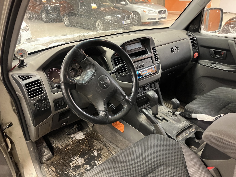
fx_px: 191
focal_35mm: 28
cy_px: 88
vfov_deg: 49.7
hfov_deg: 63.4
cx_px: 118
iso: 500
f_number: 1.8
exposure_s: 1/30
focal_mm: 3.99
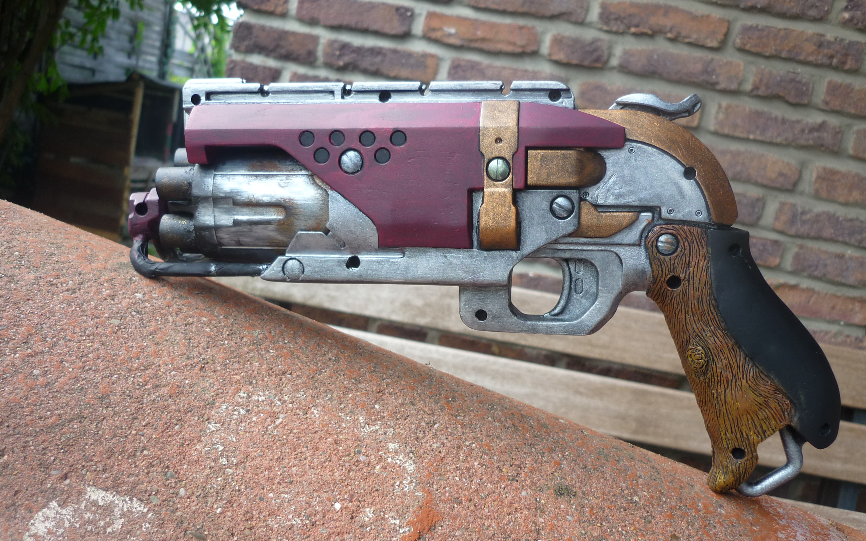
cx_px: 445
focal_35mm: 36
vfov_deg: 35.2
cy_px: 314
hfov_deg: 54.0
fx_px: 850
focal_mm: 5.5
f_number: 2.8
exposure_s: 1/50
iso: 80
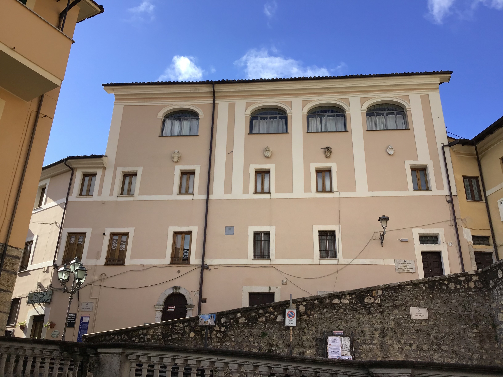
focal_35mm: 31
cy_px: 188
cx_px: 252
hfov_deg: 58.4
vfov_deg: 45.4
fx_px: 450
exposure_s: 1/679
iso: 25
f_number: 2.4
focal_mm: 3.3
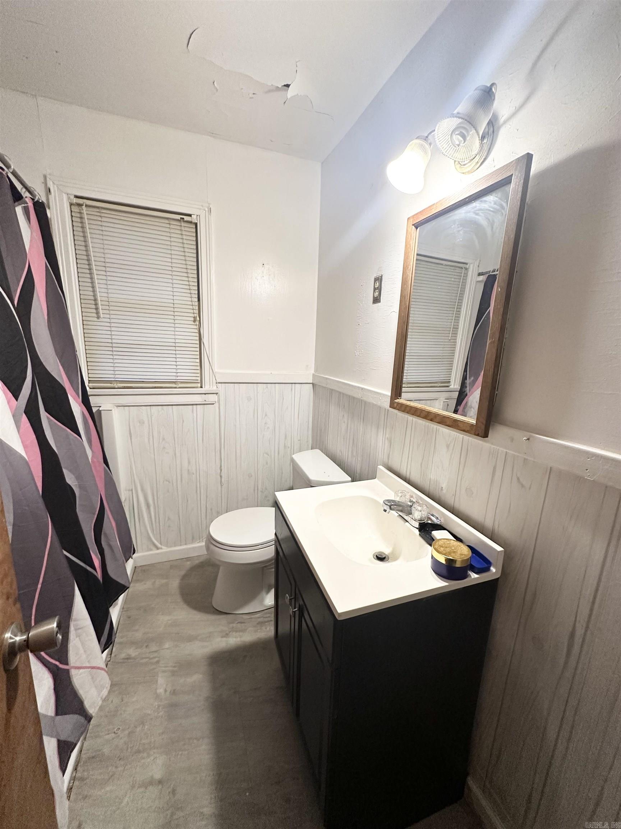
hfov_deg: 85.7
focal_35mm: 14
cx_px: 310
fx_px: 335
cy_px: 414
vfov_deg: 102.1
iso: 250
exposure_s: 1/60
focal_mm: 2.22
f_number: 2.2
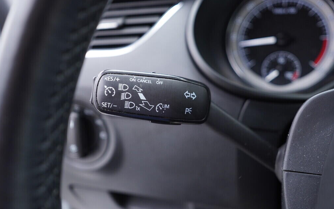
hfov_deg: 52.7
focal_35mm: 37
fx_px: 337
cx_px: 166
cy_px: 101
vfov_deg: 34.4
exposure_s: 1/40
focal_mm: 24
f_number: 2.8
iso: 320
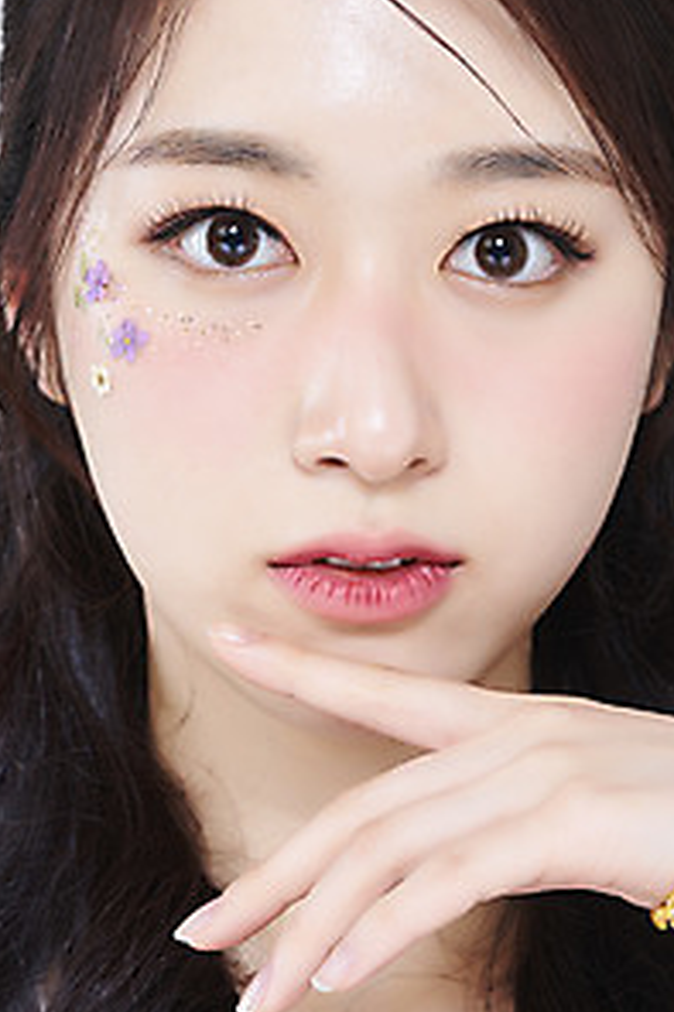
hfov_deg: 9.6
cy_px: 417
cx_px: 313
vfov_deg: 14.5
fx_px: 3992
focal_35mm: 142
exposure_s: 1/125
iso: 64
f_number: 11
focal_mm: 105
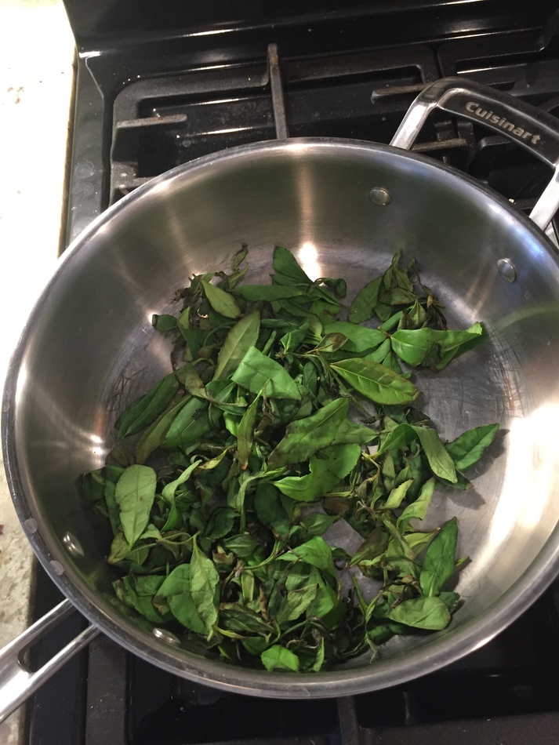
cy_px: 372
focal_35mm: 29
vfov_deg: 61.6
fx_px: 624
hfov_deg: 48.2
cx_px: 280
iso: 160
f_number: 2.2
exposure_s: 1/30
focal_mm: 4.15
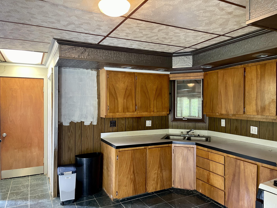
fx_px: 200
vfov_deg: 54.9
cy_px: 104
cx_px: 138
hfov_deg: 69.4
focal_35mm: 25
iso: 200
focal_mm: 5.1
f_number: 1.6
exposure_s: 1/60
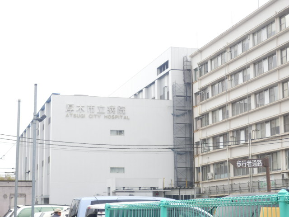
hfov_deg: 22.3
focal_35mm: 88
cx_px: 144
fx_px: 735
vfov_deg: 16.8
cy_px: 108
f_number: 5.1
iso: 100
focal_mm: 15.5
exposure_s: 1/80
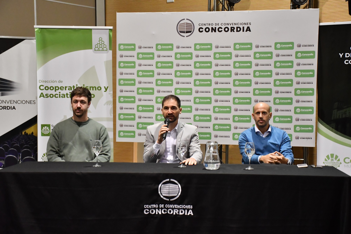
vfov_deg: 20.3
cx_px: 176
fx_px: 653
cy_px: 117
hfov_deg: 30.1
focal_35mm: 67
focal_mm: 45
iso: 3200
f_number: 4.5
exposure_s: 1/100
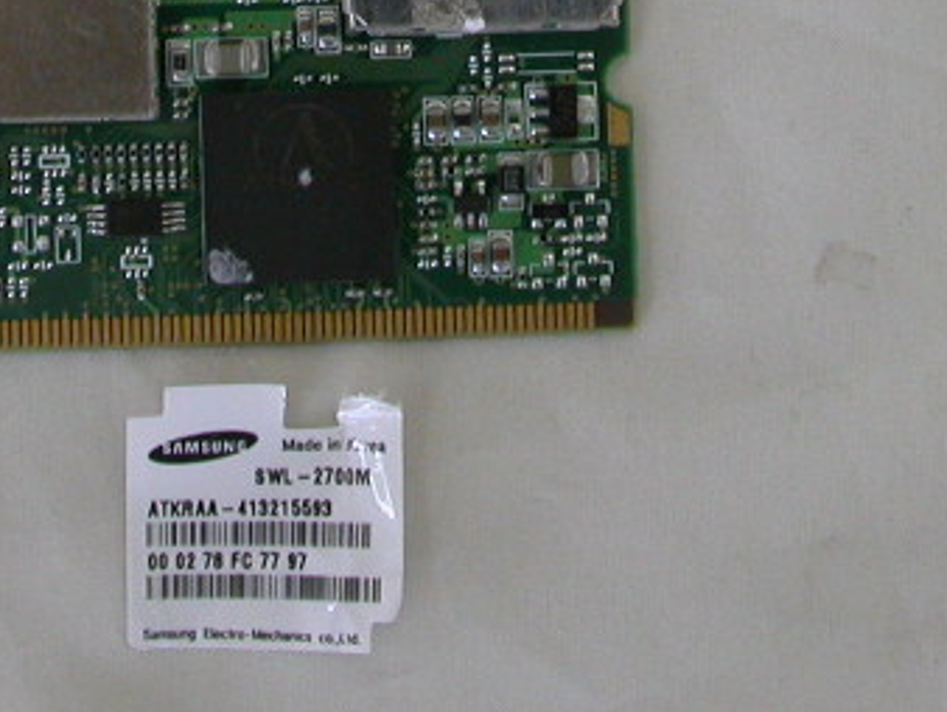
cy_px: -331
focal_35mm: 115
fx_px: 3148
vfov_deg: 12.3
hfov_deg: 17.1
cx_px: 468
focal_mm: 7.85
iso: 100
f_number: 3
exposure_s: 1/48.6
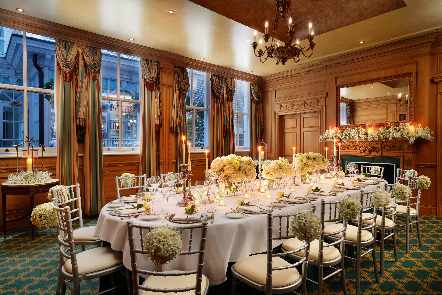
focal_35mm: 21
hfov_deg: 81.2
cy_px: 148
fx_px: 258
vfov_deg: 59.5
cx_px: 221
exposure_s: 30
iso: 100
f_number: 16
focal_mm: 21
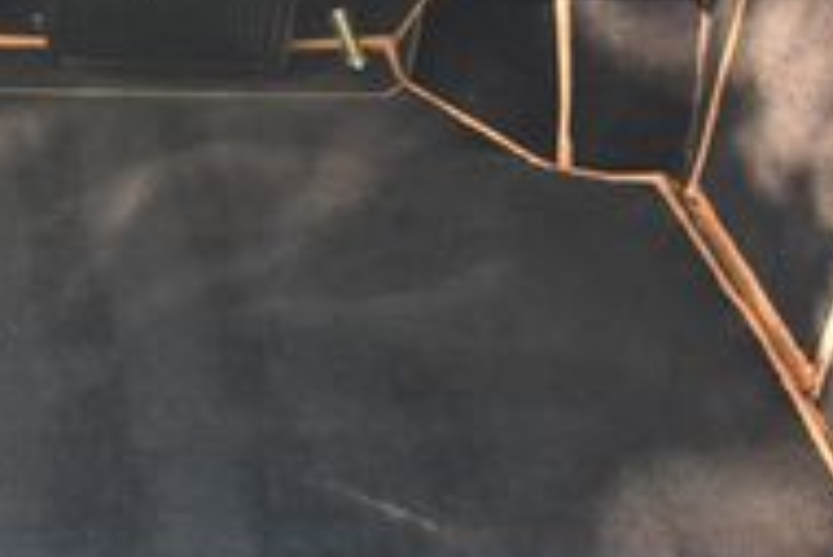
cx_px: -228
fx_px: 2107
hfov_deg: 20.6
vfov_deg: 14.8
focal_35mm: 91
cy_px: -4
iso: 800
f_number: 4
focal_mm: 18
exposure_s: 1/60
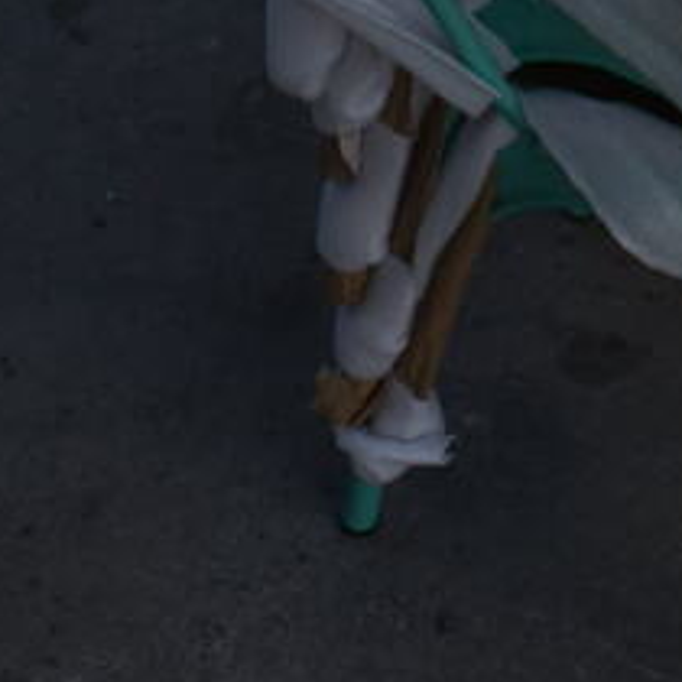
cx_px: 682
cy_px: -499
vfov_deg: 15.3
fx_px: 2229
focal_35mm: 100
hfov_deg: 17.0
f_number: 14
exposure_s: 1/125
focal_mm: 18
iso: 100
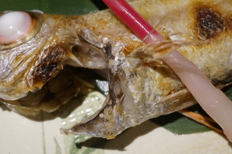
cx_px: 161
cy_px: 28
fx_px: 496
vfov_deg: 17.5
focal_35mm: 77
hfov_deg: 26.1
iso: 2000
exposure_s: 1/60
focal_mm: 28
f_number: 4.5
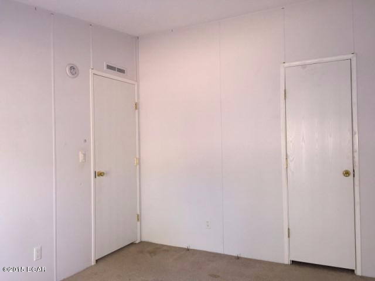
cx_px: 188
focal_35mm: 29
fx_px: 314
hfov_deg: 61.7
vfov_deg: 48.2
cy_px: 140
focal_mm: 4.15
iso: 125
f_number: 2.2
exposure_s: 1/30
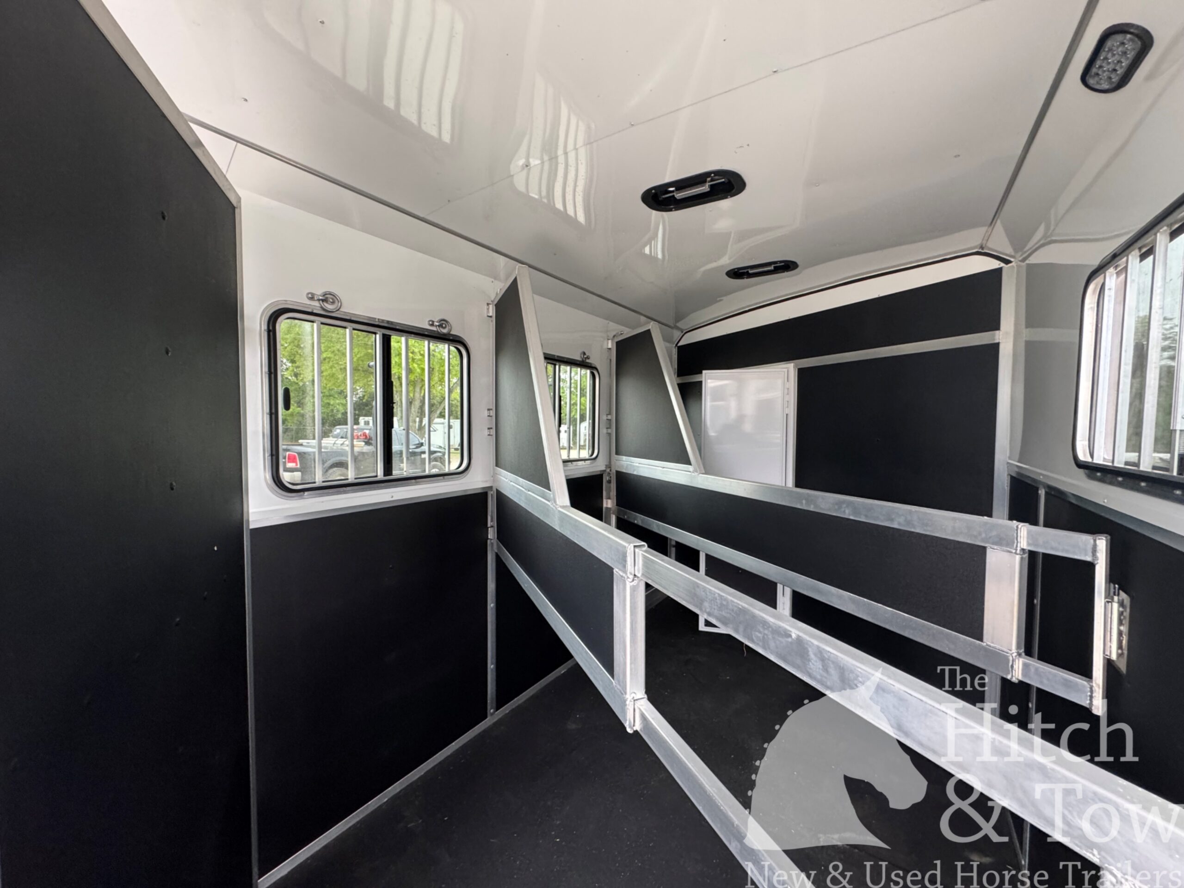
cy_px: 444
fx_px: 479
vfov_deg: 85.7
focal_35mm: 14
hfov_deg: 102.1
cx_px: 592
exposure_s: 1/90
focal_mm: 2.22
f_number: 2.2
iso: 320
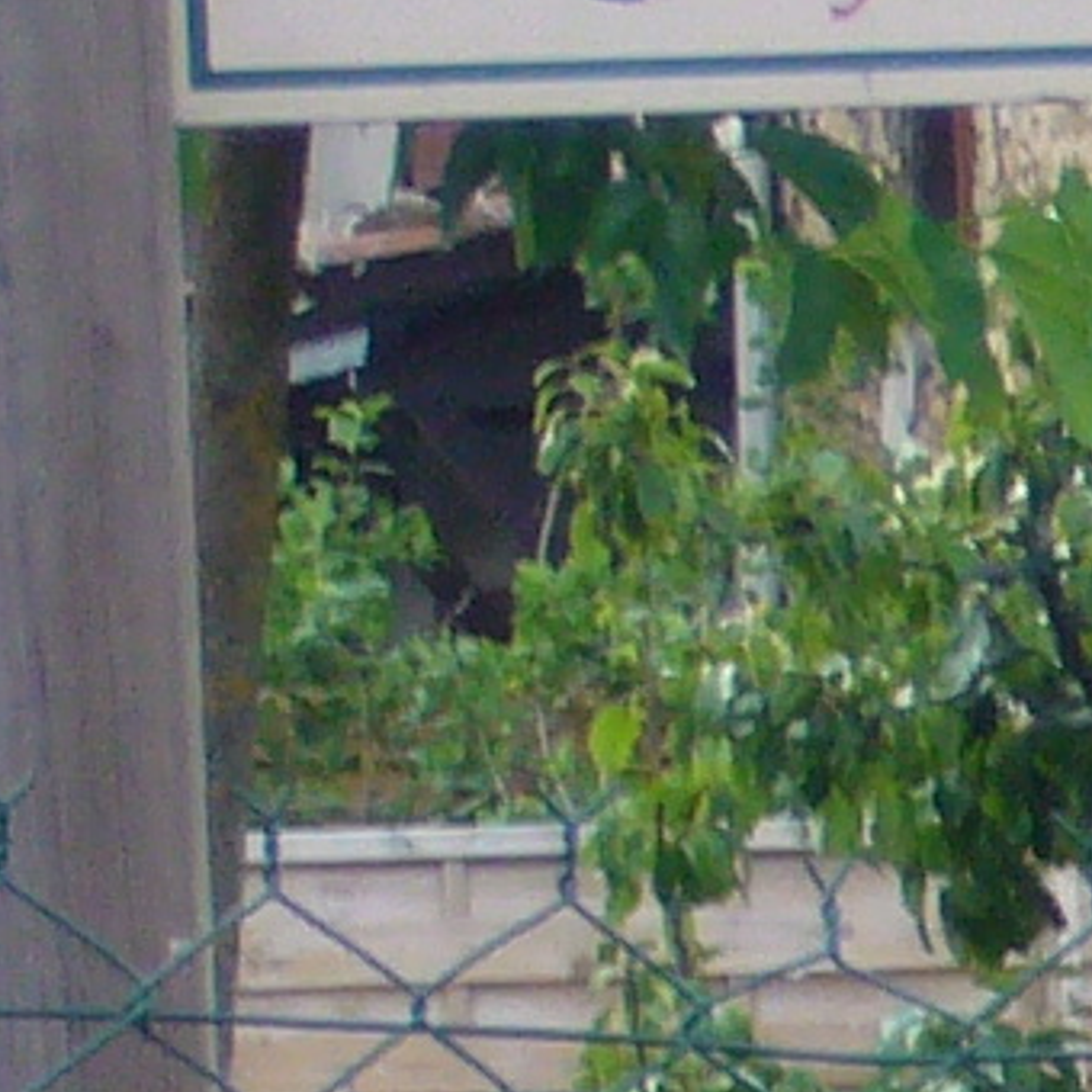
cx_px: 3822
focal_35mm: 755
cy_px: 1766
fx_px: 26946
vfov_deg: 2.3
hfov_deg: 2.3
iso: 100
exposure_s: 1/100
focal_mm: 17
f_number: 4.9
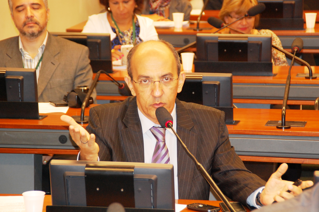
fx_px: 1594
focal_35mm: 180
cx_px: 160
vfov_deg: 7.6
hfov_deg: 11.4
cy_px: 106
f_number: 6
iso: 900
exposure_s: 1/60
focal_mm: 120
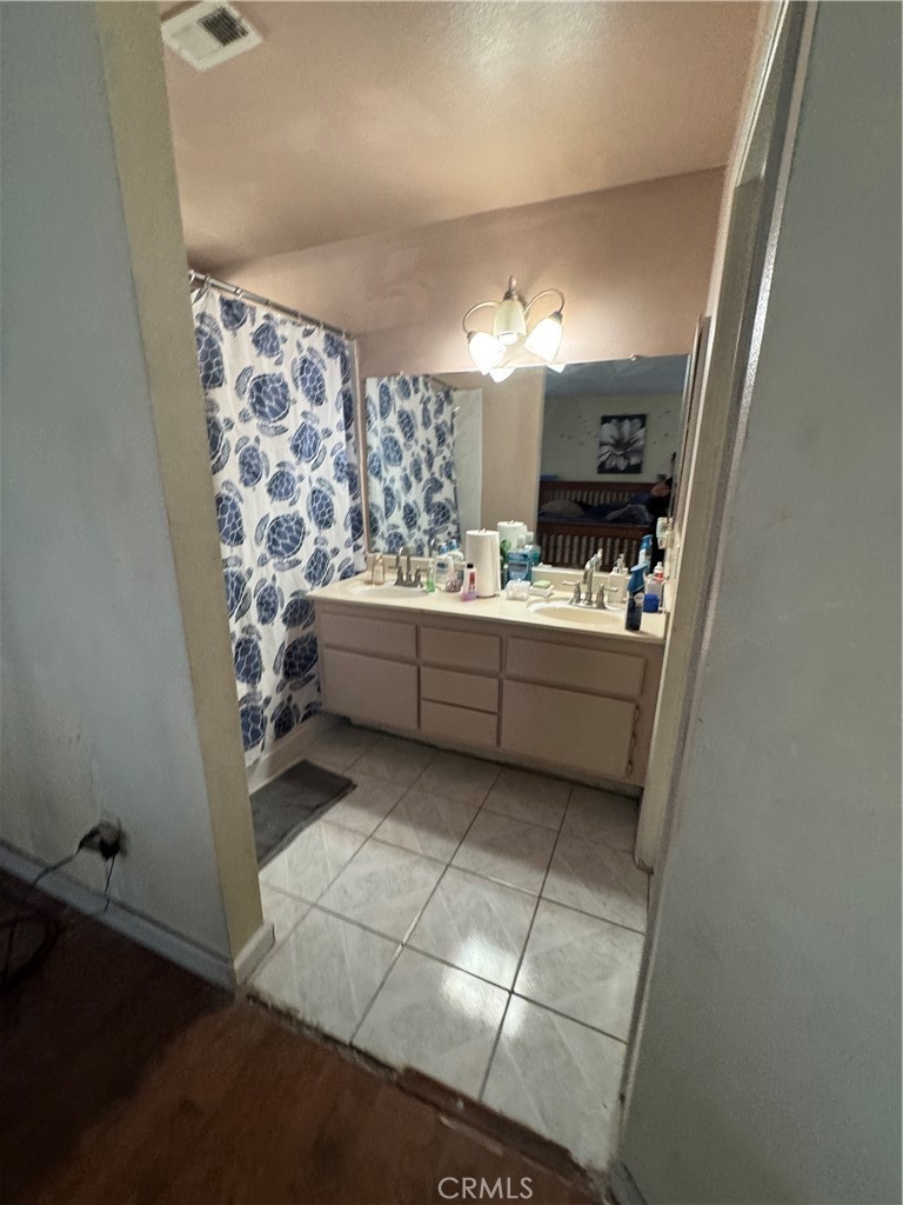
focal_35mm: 14
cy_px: 602
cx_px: 452
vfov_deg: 102.1
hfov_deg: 85.7
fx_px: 487
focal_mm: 2.22
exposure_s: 1/60
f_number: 2.2
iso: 500
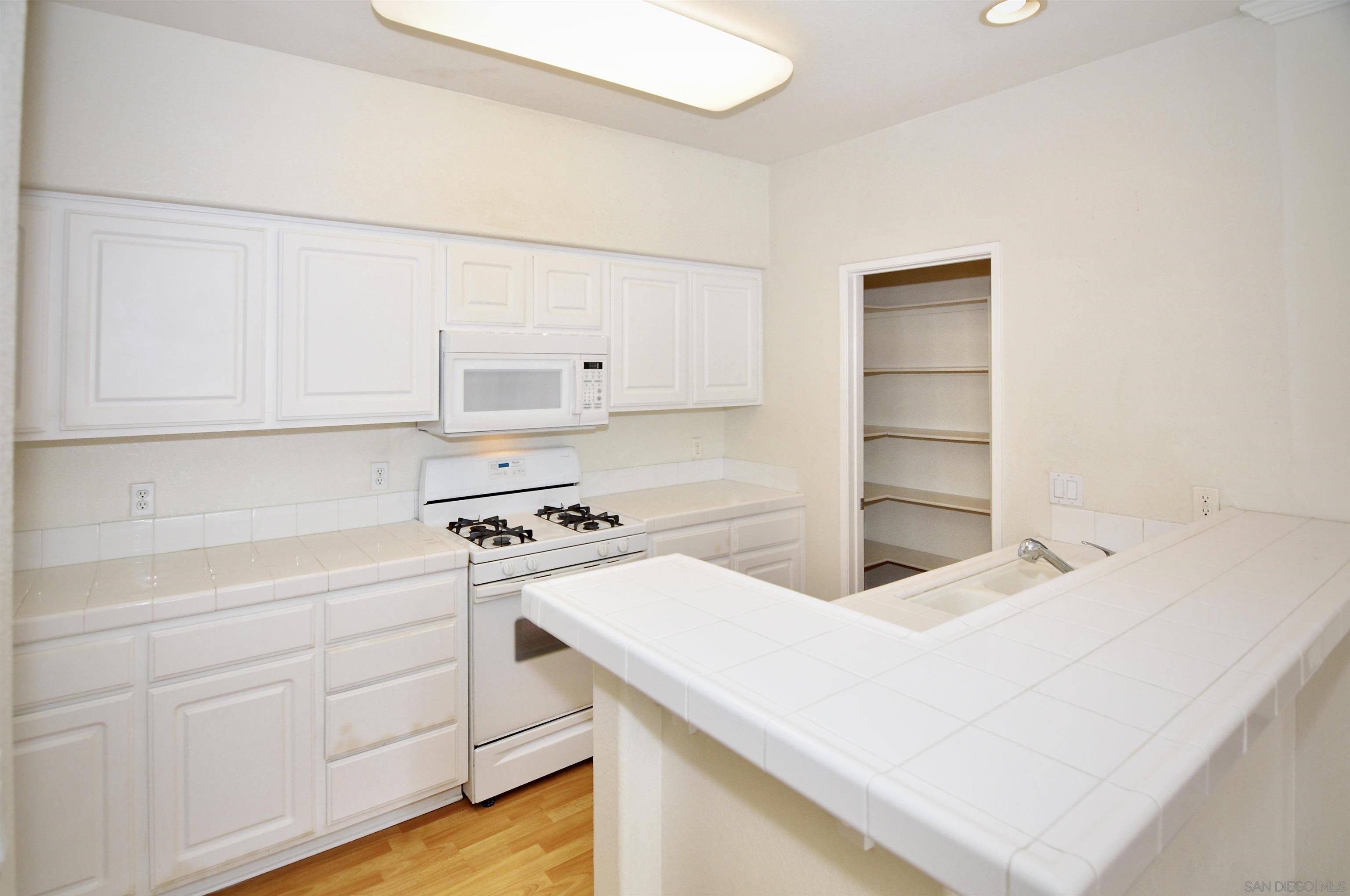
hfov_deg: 95.1
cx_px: 675
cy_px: 448
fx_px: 618
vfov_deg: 71.9
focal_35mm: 16
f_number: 4.5
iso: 400
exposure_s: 1/80
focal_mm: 11
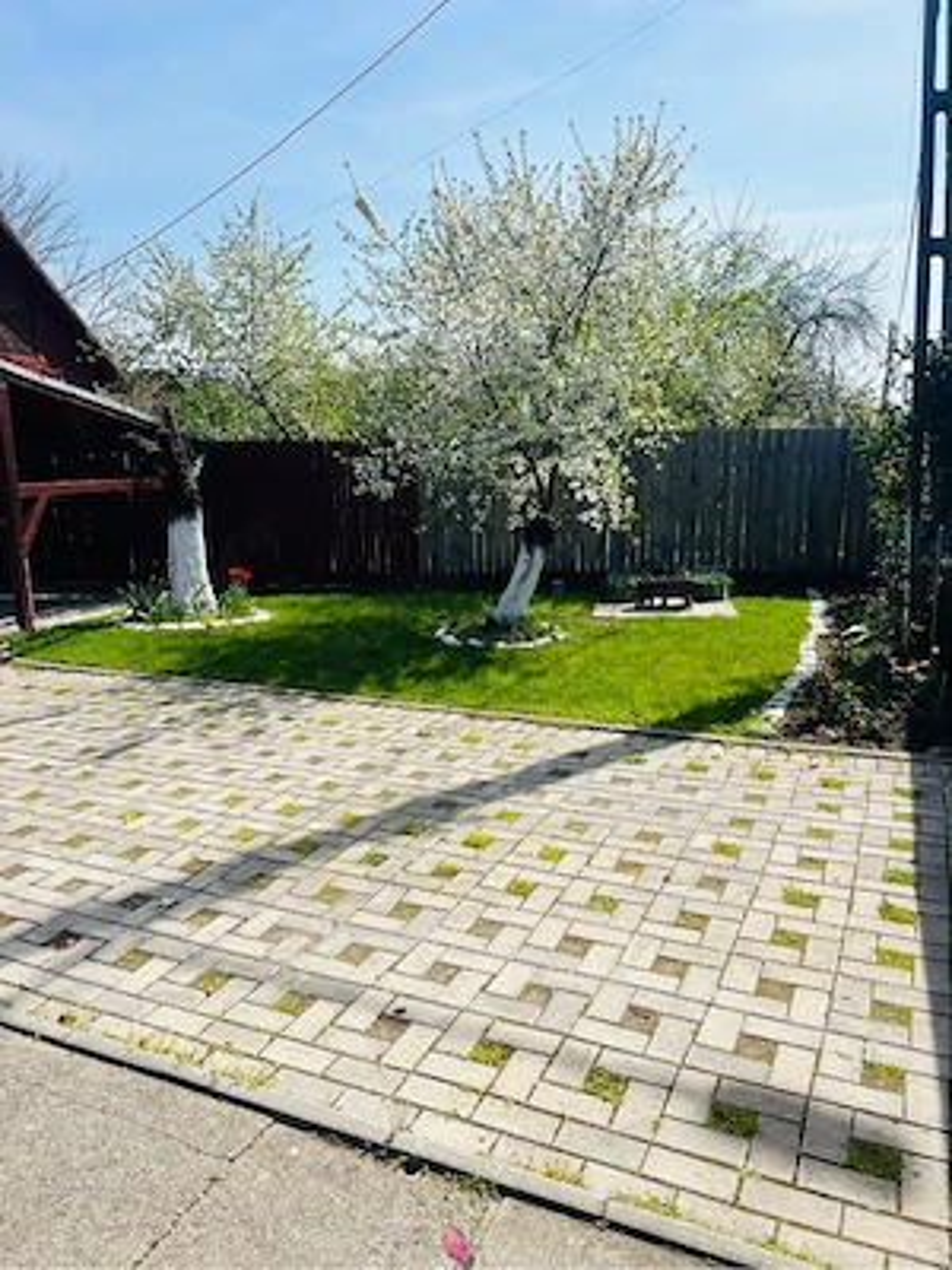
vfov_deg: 67.3
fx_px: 953
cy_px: 635
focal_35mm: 26
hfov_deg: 53.1
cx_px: 476
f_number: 1.5
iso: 50
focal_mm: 5.7
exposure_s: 1/5076
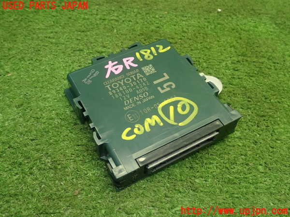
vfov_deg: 37.7
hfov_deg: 49.0
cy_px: 108
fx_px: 318
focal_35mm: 38
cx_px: 145
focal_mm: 6.83
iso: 200
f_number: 2.7
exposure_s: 1/40
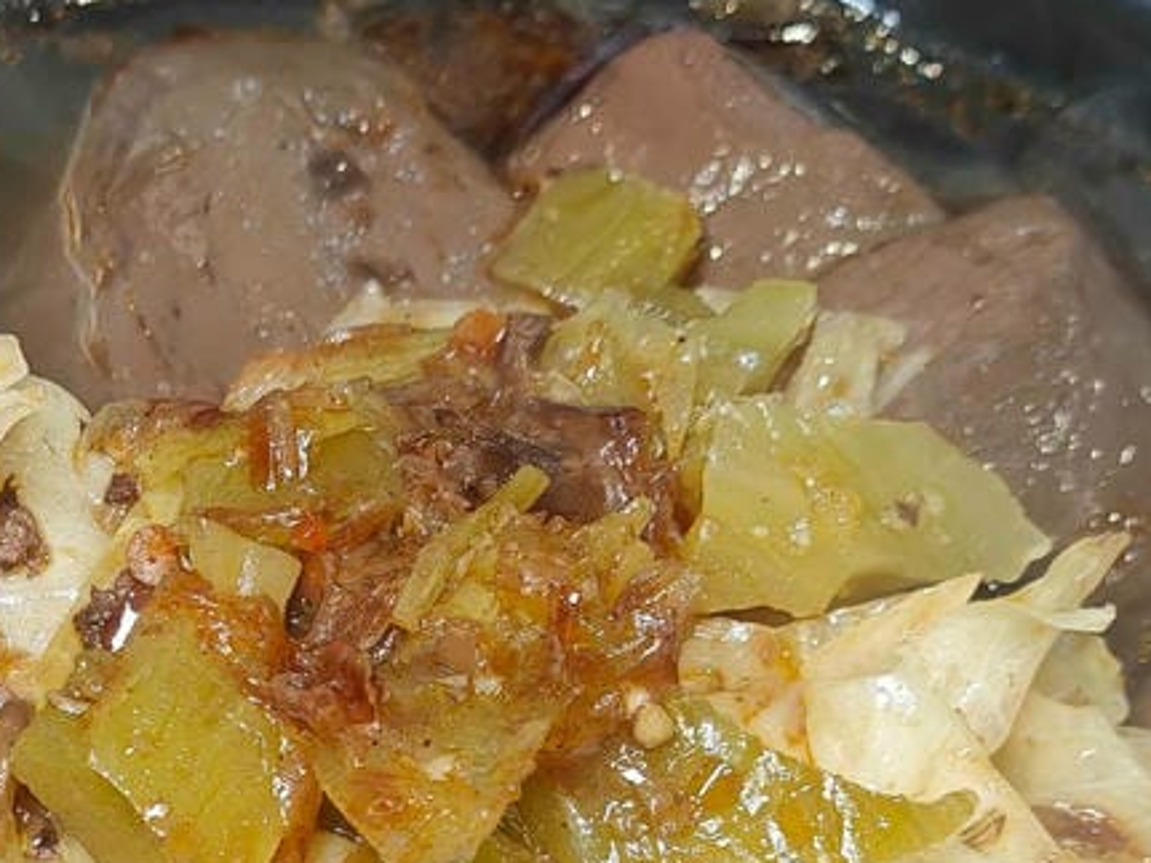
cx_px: 283
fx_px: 4255
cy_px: 1010
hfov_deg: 15.3
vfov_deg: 11.4
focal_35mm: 128
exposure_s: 1/120
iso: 500
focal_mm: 8.72
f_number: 2.8
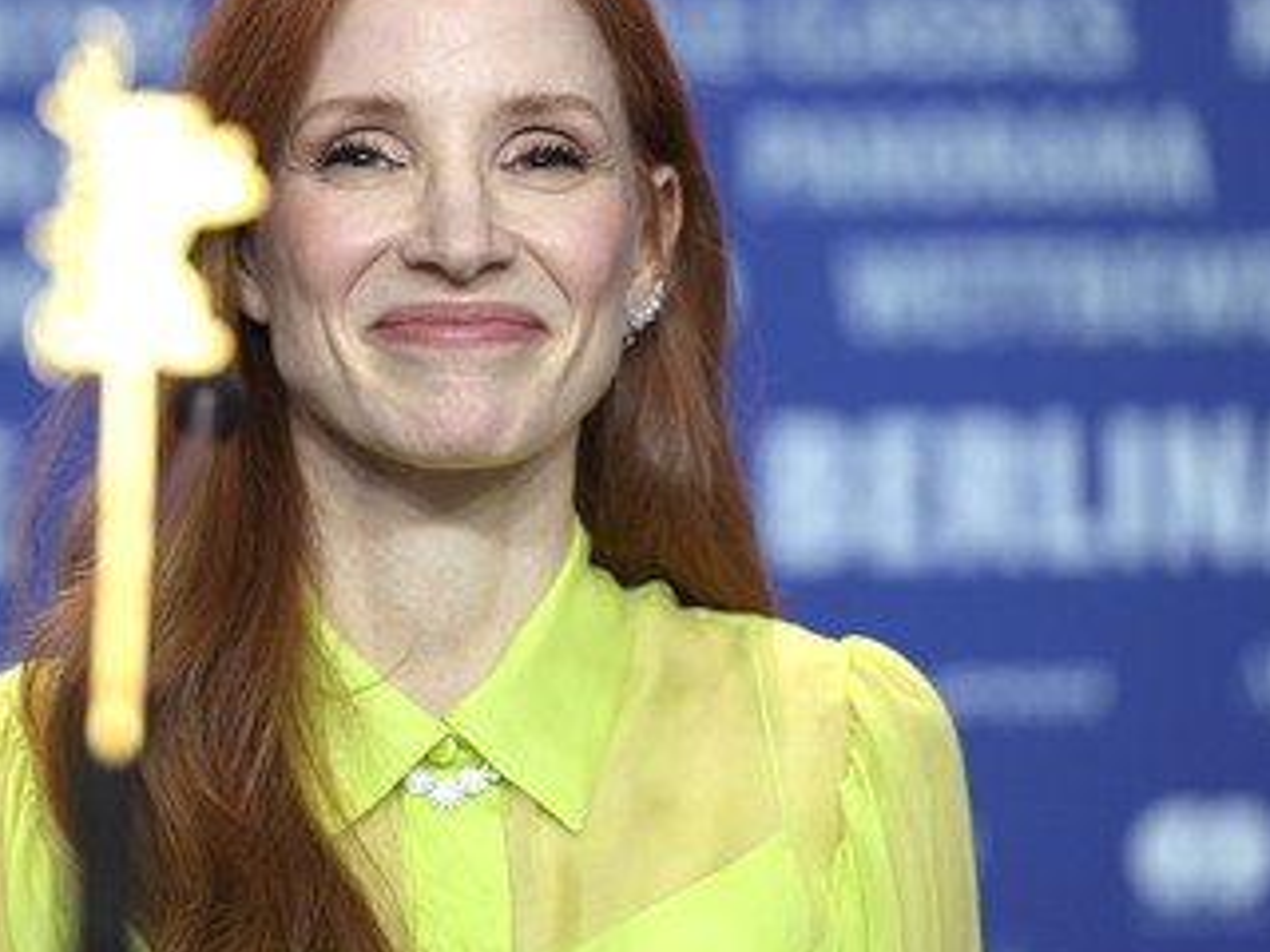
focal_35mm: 257
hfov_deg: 7.7
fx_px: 9429
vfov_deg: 5.8
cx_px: 470
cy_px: 416
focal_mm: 190
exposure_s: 1/320
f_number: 3.5
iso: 2000
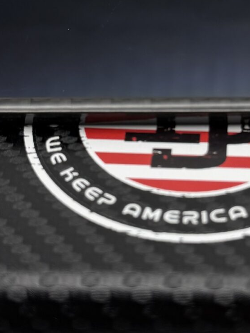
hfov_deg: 17.7
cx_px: 183
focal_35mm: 83
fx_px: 799
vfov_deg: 23.5
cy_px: 125
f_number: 1.78
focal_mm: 6.76
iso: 100
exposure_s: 1/121
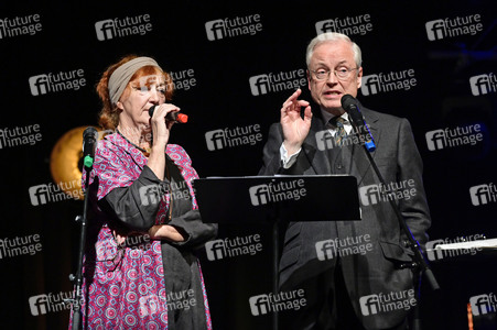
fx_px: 1517
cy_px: 165
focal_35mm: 110
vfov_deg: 12.4
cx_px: 248
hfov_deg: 18.6
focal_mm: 110
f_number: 3.2
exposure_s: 1/400
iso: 2500
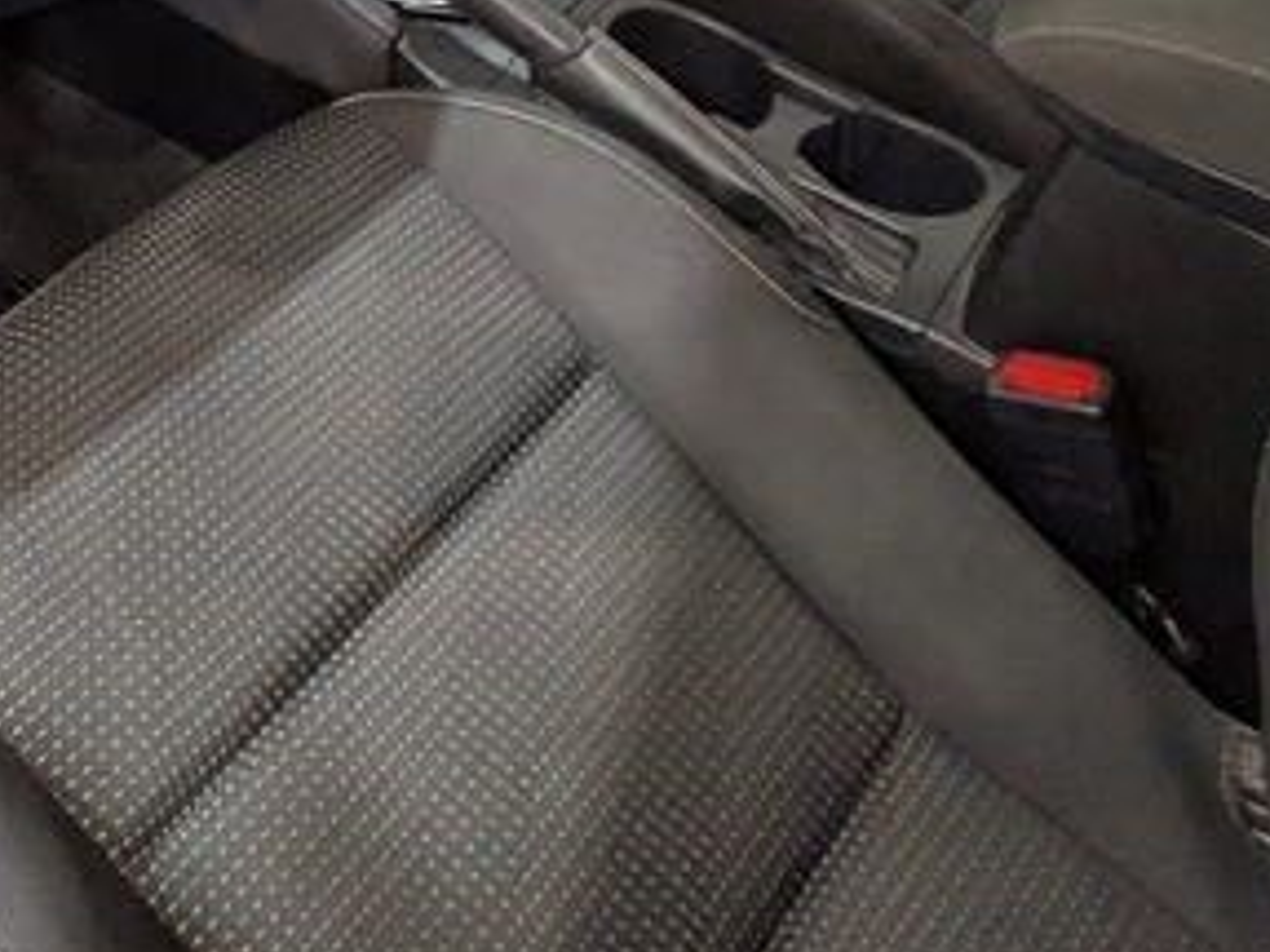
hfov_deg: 34.5
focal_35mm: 50
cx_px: -22
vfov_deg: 23.7
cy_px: -438
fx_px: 1834
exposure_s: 1/33.3
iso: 66
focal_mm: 1.83
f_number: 2.2
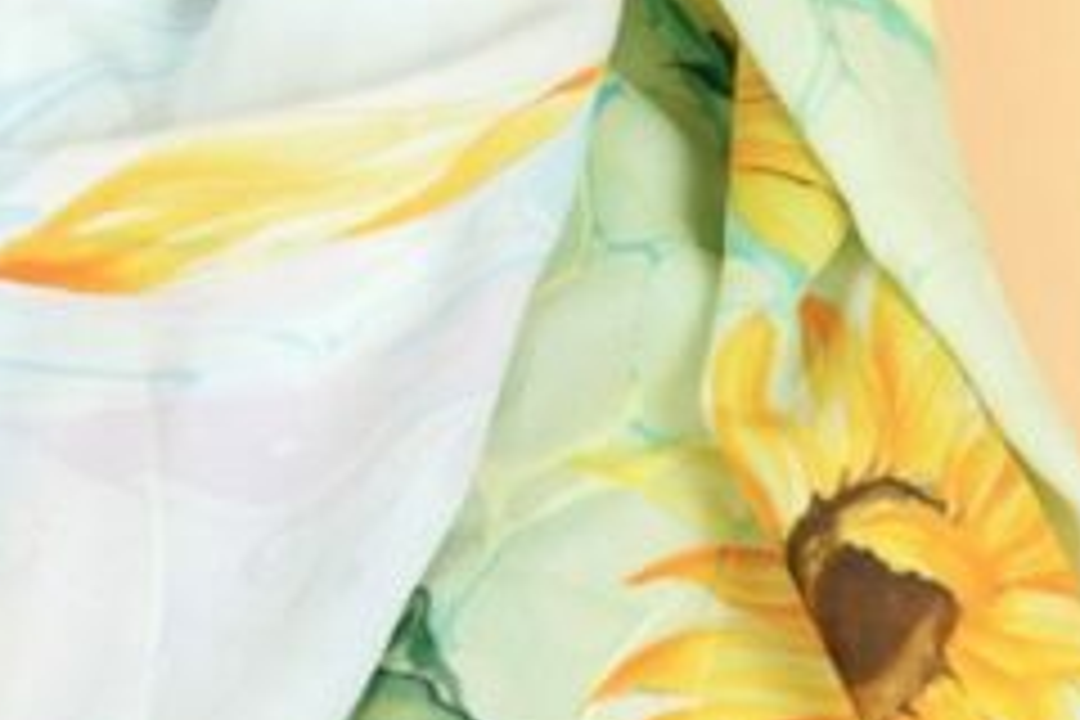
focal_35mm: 145
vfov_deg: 9.5
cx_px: -4
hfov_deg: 13.9
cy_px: 452
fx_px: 4350
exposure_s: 1/400
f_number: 4
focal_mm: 34
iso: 400
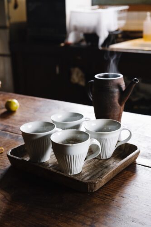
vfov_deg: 37.5
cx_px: 76
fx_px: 334
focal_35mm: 53
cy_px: 114
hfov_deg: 25.5
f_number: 4
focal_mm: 35
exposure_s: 1/50
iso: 1600
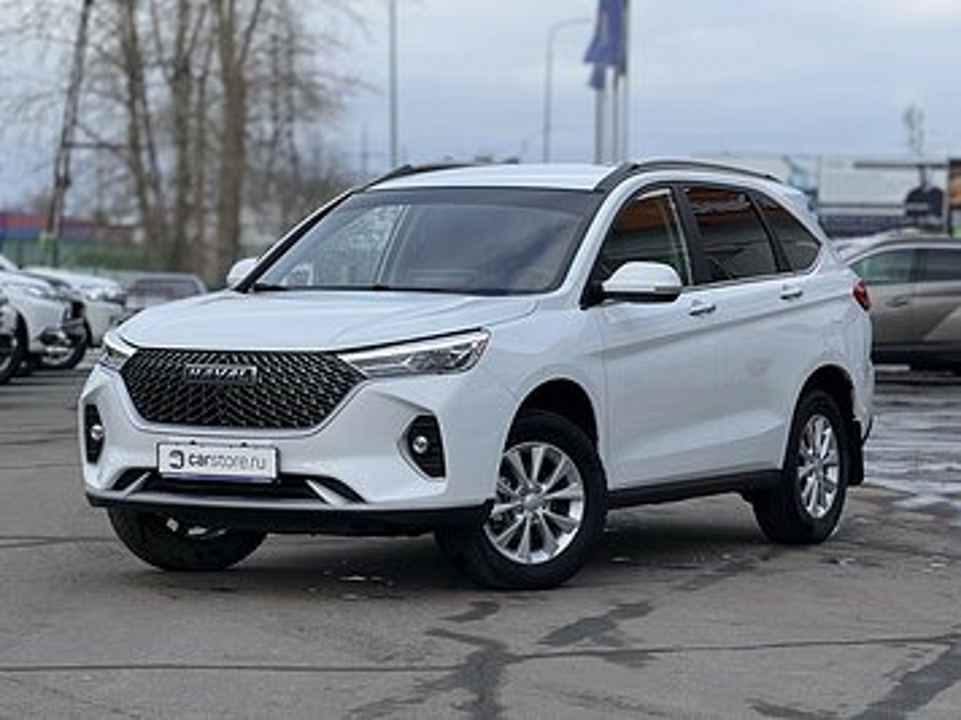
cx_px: 480
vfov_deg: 12.3
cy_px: 360
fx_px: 3331
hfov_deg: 16.4
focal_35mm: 120
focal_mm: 15.66
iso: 50
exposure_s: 1/586
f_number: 2.8
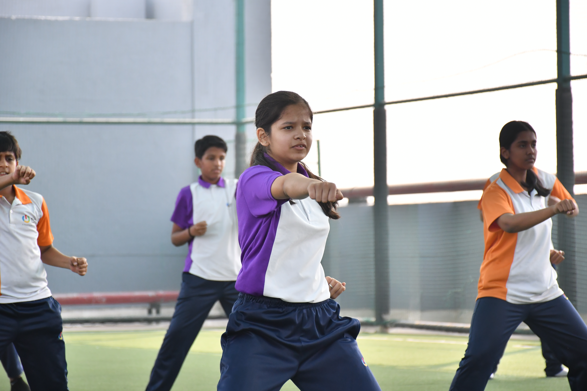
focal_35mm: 150
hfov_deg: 13.7
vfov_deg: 9.1
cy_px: 196
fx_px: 2446
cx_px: 294
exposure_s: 1/1250
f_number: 5.6
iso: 800
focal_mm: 100
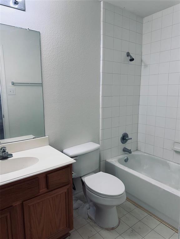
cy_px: 120
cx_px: 90
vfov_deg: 71.6
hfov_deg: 56.8
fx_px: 166
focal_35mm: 24
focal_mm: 6.86
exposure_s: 1/142
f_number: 1.78
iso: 64
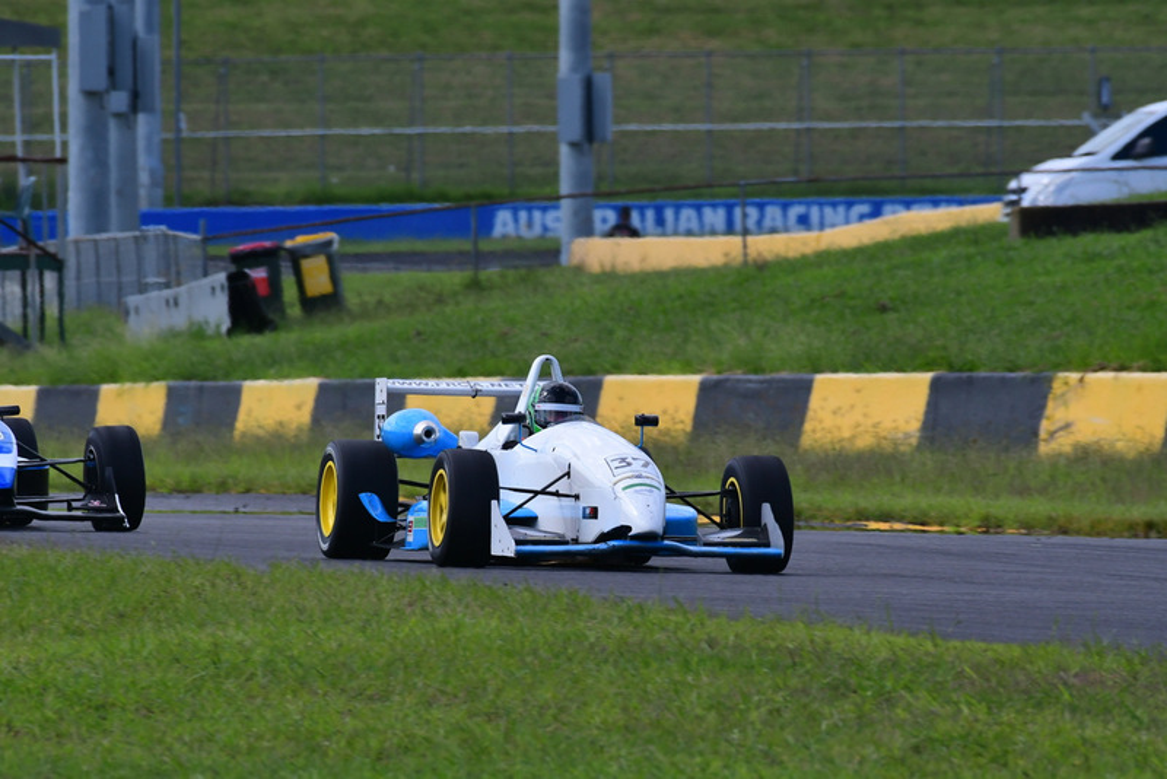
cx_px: 584
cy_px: 390
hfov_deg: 2.9
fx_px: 23347
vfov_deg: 1.9
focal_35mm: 720
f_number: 11
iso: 640
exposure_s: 1/640
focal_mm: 480
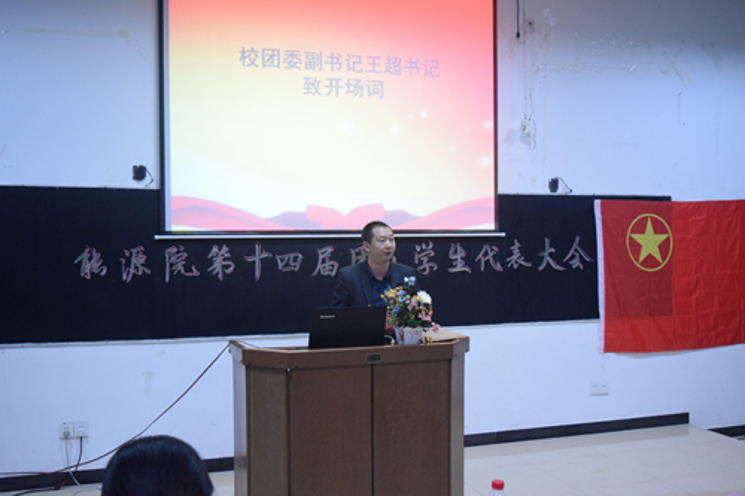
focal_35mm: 38
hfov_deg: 51.3
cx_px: 372
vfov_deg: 35.5
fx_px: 776
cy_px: 248
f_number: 4
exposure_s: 1/125
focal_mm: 25
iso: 3200
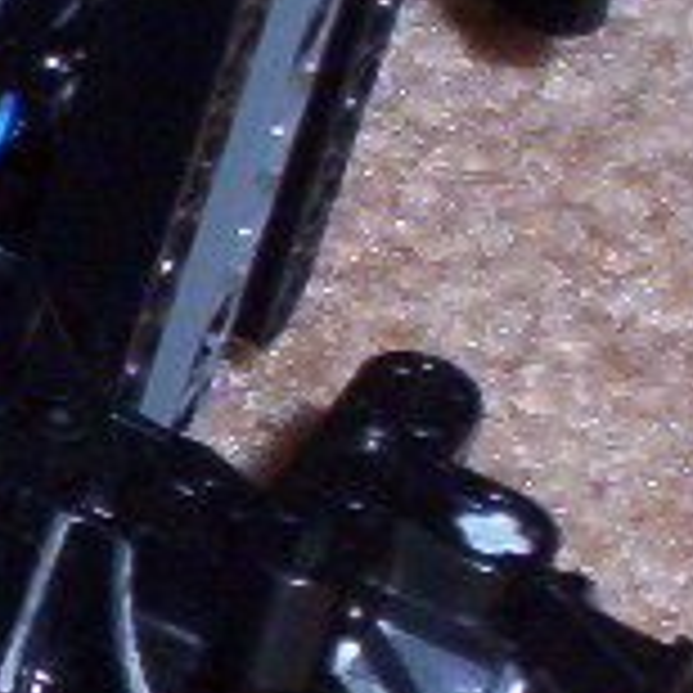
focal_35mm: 433
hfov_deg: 4.0
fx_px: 9807
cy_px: 639
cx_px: -904
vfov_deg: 4.0
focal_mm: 14.19
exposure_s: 1/72.2
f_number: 4.33
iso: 140
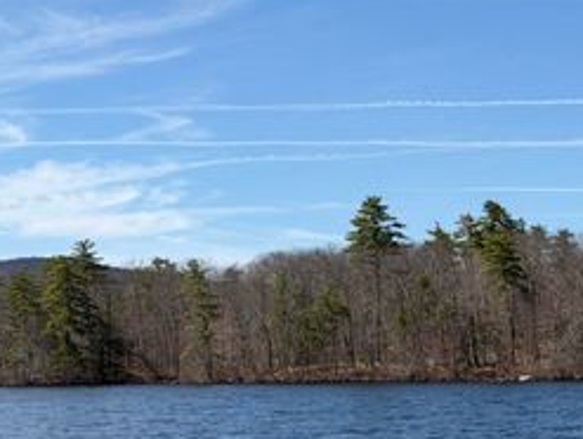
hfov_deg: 19.9
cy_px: 301
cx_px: 505
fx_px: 1636
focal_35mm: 97
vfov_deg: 15.2
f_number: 1.78
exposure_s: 1/5587
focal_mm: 6.76
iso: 64
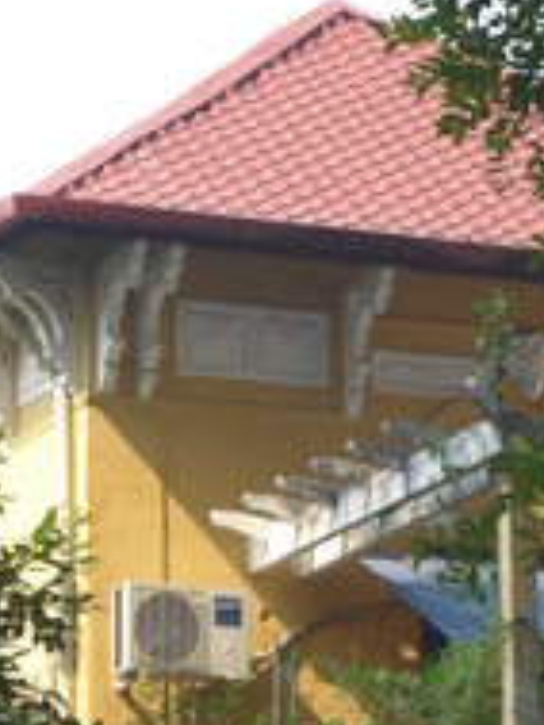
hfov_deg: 4.5
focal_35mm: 329
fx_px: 6886
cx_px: 471
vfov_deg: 6.0
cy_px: 437
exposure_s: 1/160
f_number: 4.7
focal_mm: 19.2
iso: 80
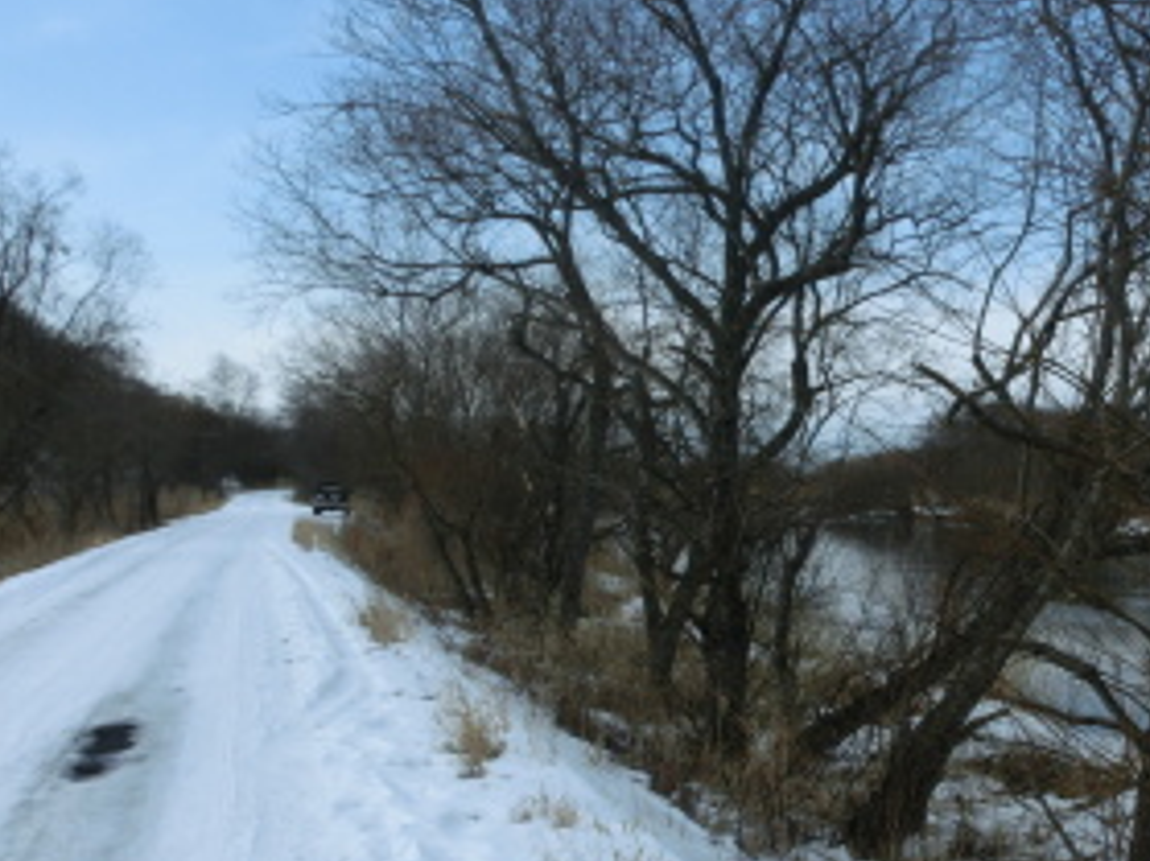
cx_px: 890
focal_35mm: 43
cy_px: 542
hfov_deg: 42.3
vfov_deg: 33.4
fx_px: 1428
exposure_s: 1/200
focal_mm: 4.24
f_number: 7.9
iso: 80
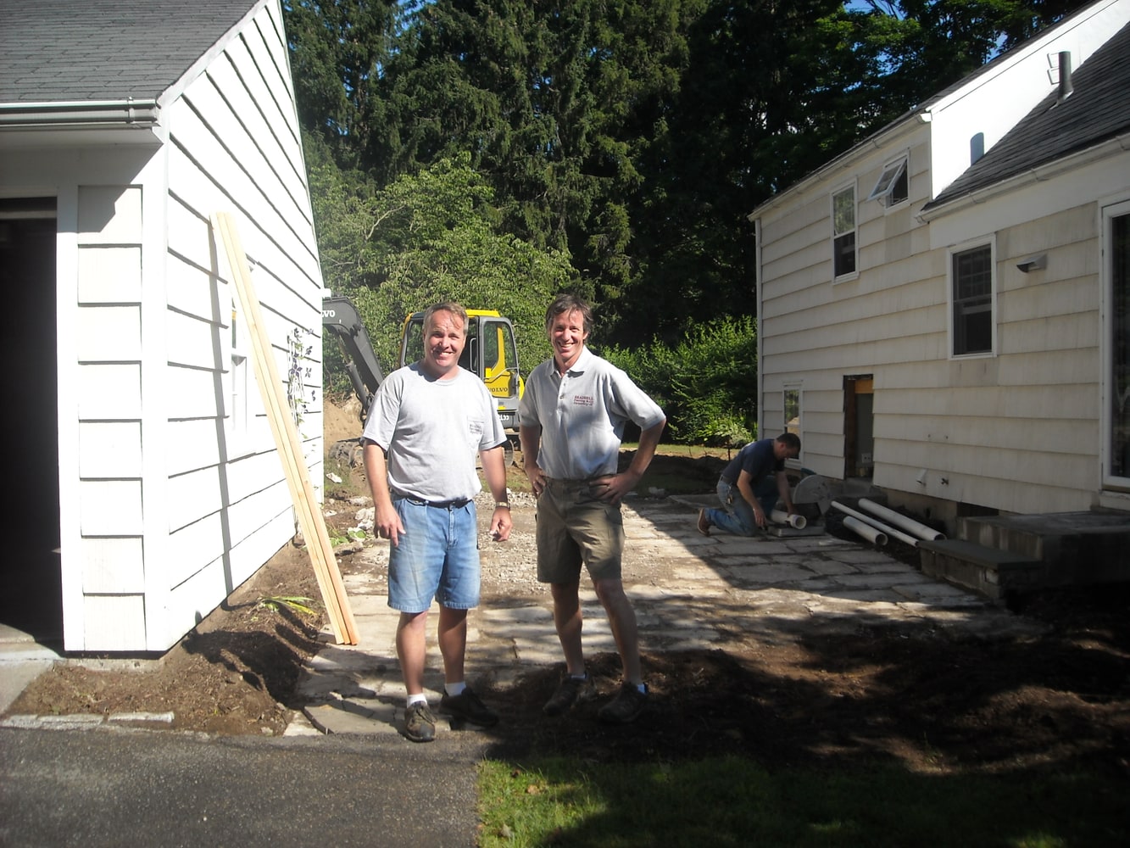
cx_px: 565
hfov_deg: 52.6
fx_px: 1143
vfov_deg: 40.7
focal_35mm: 35
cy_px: 424
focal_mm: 5.7
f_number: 5.6
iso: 64
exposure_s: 1/201
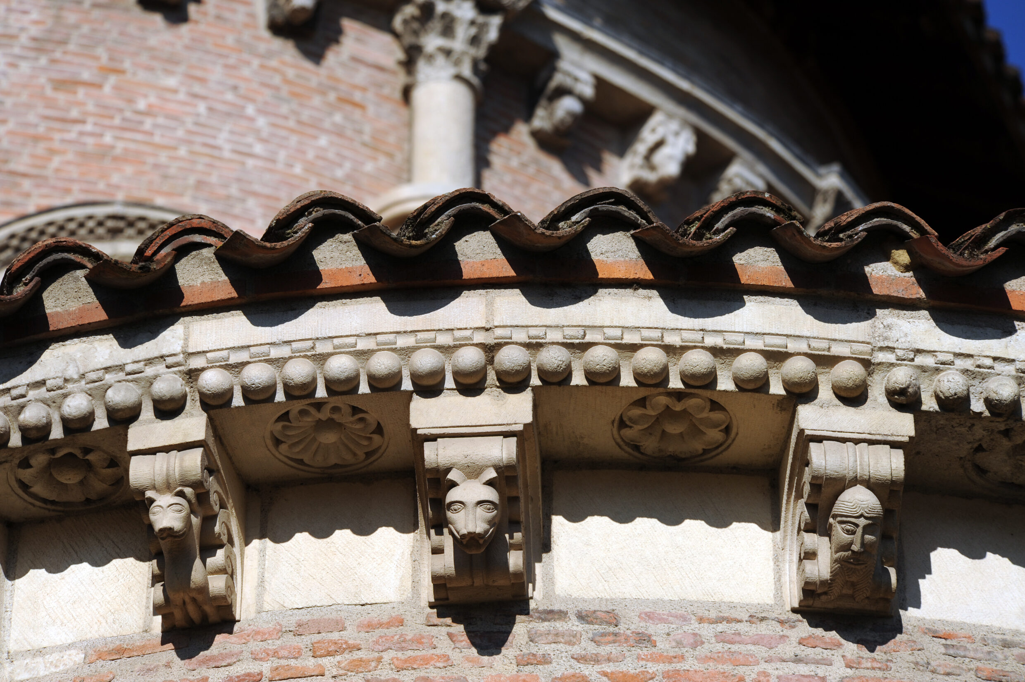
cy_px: 341
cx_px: 512
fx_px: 5975
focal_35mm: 210
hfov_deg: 9.8
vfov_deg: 6.5
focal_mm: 210
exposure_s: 1/1250
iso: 200
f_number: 7.1
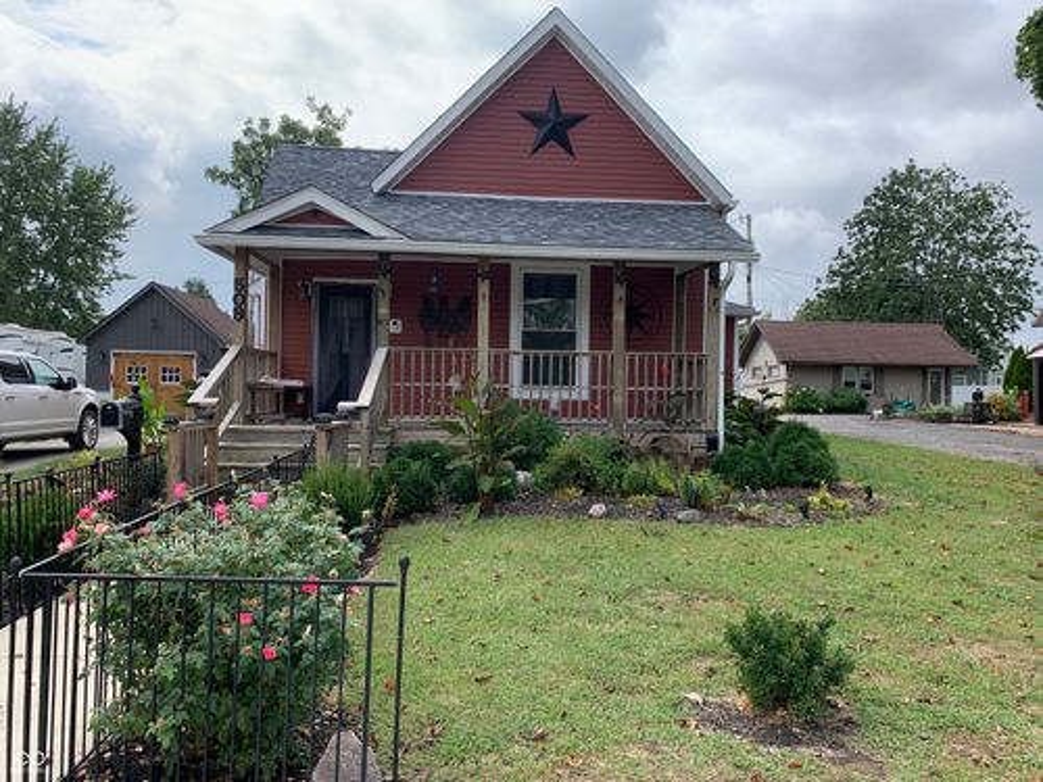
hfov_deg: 67.3
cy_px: 391
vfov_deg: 53.1
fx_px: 783
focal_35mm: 26
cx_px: 522
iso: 25
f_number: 1.8
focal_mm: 4.25
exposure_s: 1/1718
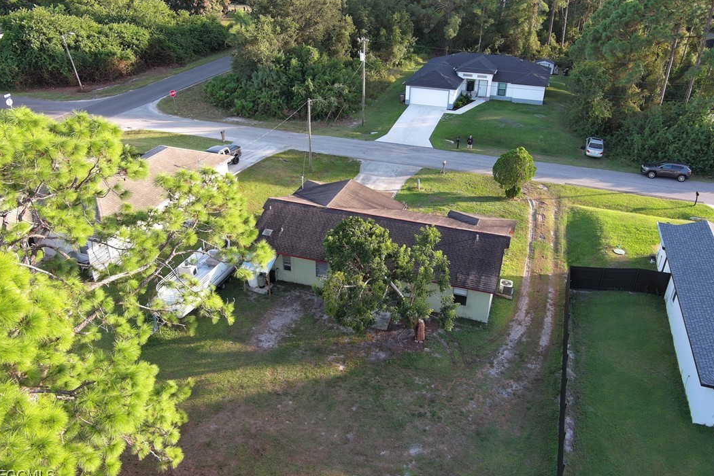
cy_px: 243
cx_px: 363
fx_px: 595
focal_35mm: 30
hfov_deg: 61.9
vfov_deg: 43.6
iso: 121
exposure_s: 1/25.1
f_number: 2.8
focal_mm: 10.57
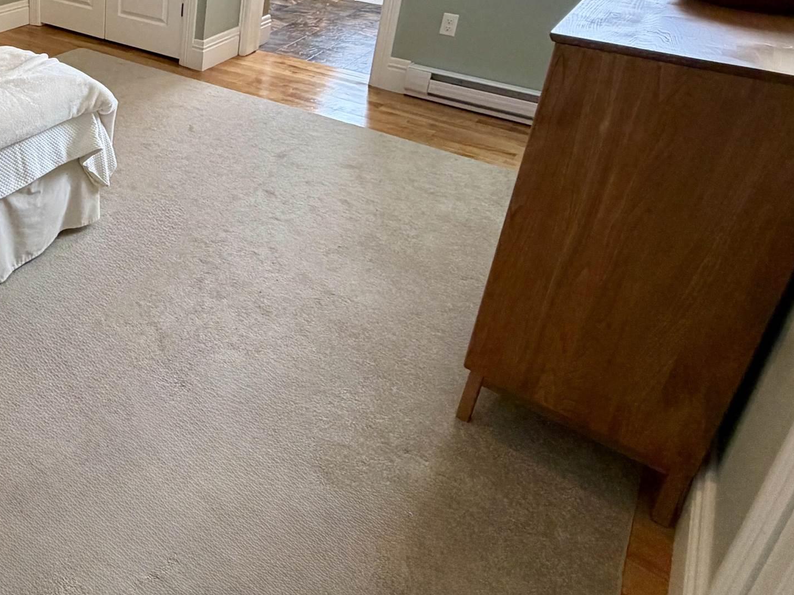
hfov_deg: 50.8
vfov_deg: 43.3
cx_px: 37
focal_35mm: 30
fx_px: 688
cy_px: 75
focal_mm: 2.22
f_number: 2.2
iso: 160
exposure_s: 1/60
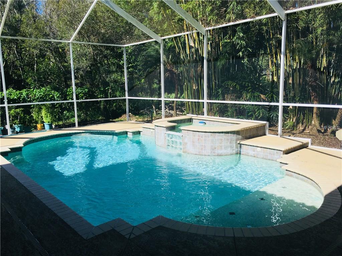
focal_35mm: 29
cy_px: 128
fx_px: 287
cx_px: 171
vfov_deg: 48.2
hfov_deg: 61.7
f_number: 2.2
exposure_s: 1/1012
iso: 25
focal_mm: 4.15
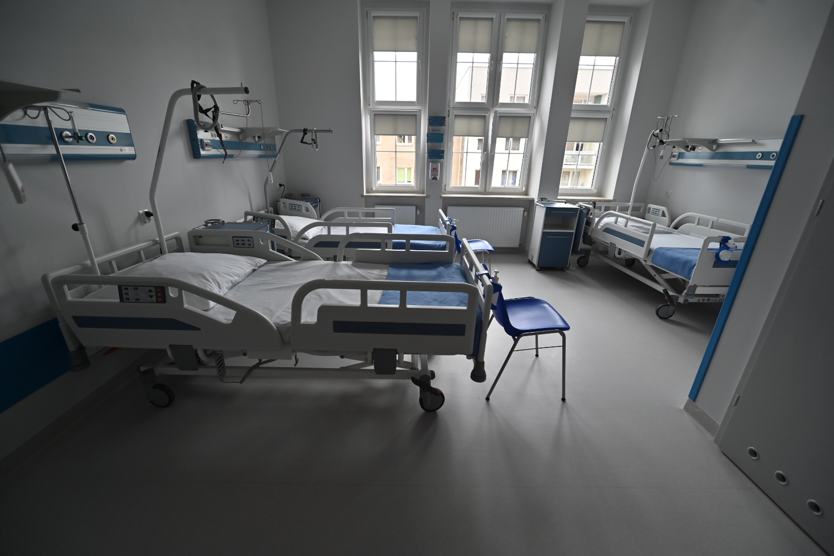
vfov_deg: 81.2
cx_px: 417
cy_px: 278
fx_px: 324
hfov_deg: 104.3
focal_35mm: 14
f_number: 2.8
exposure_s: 1/400
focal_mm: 14
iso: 360
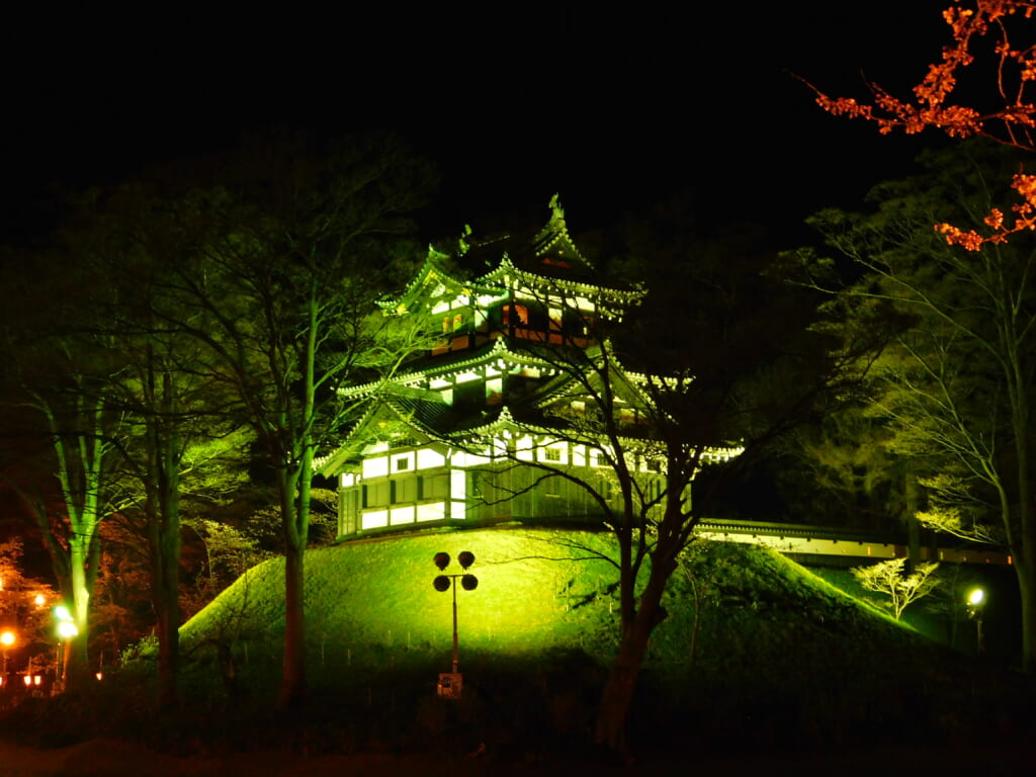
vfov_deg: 24.8
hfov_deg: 32.7
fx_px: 1766
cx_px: 518
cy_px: 388
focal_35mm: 59
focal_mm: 10.4
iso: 800
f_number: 4
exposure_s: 1/5
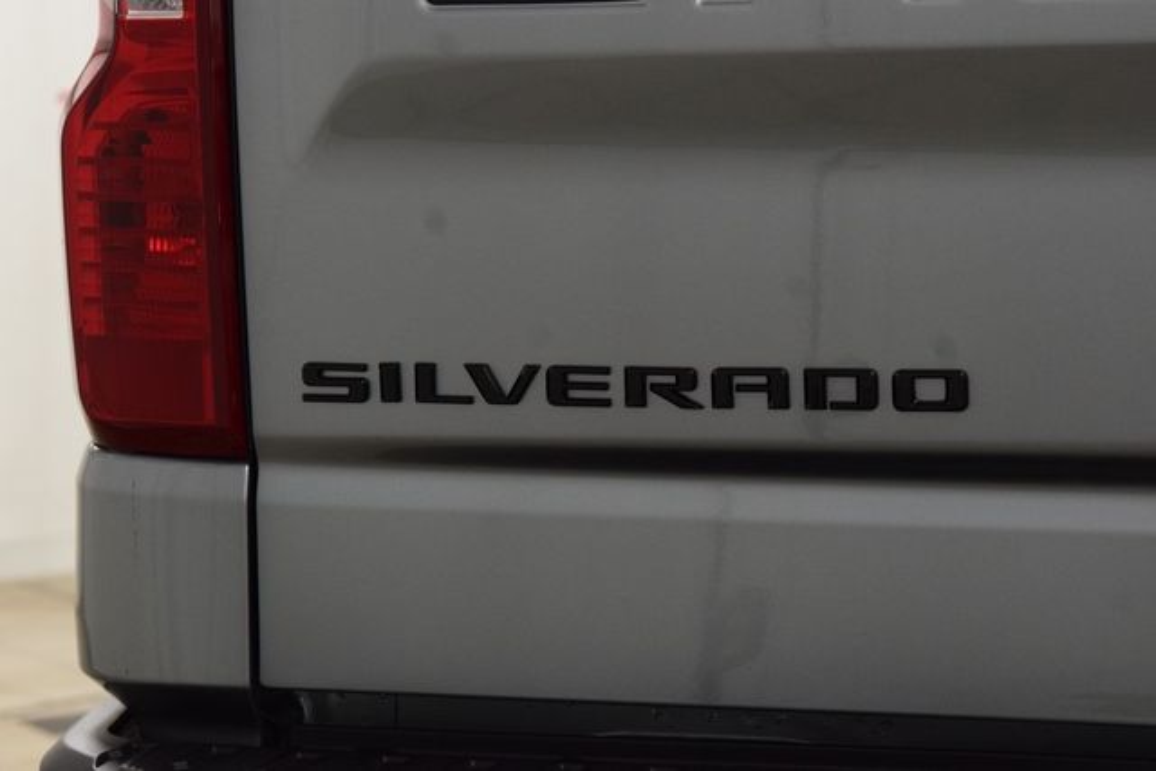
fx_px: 3372
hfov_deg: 19.5
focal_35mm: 105
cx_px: 578
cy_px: 386
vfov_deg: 13.0
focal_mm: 70
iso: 1250
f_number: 7.1
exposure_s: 1/30
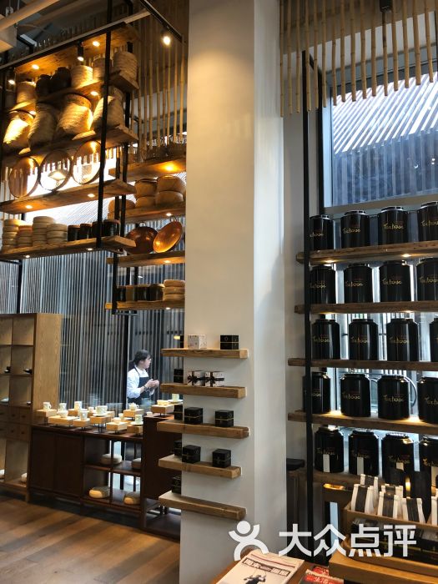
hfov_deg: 49.7
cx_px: 219
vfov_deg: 63.4
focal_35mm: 28
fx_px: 472
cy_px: 292
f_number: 1.8
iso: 50
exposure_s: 1/17
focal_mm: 3.99
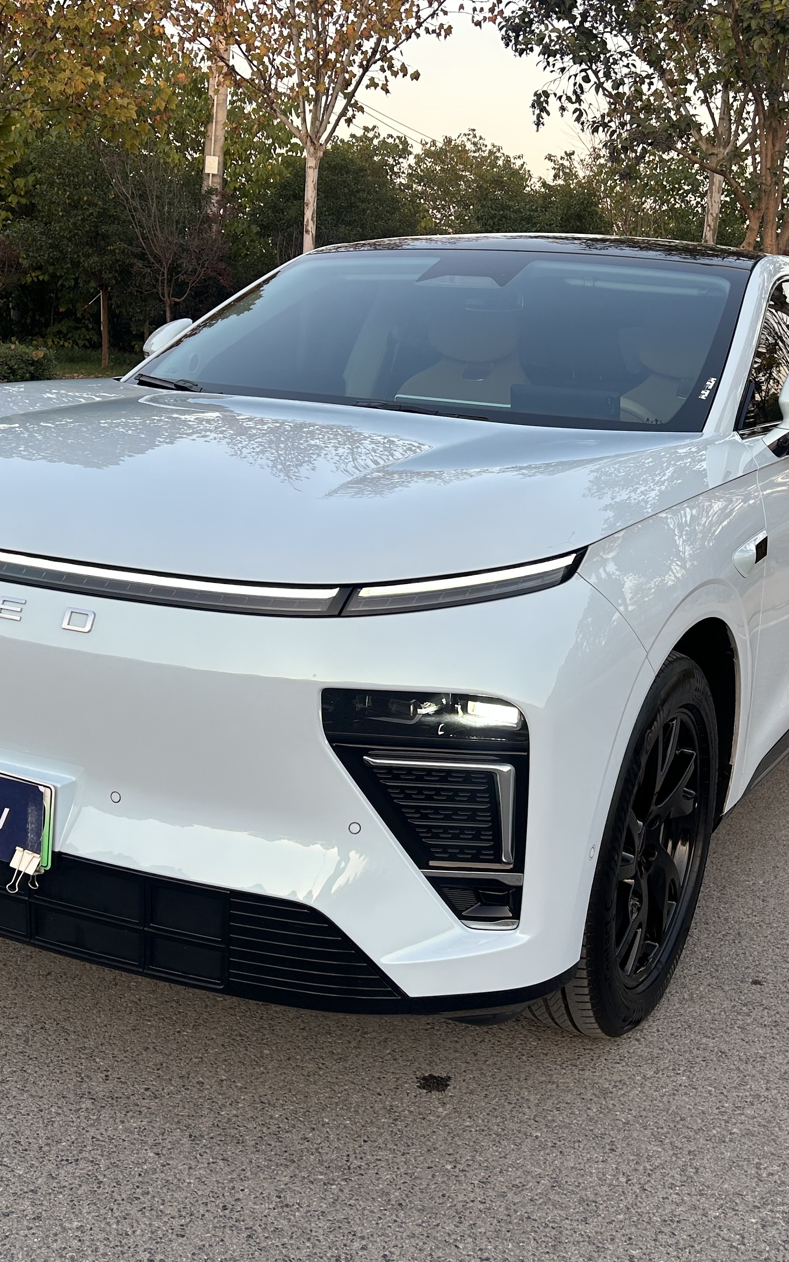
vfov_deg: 50.4
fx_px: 1342
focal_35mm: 39
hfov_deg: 32.8
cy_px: 625
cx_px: 396
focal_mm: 5.7
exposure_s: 1/249
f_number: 1.5
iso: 50
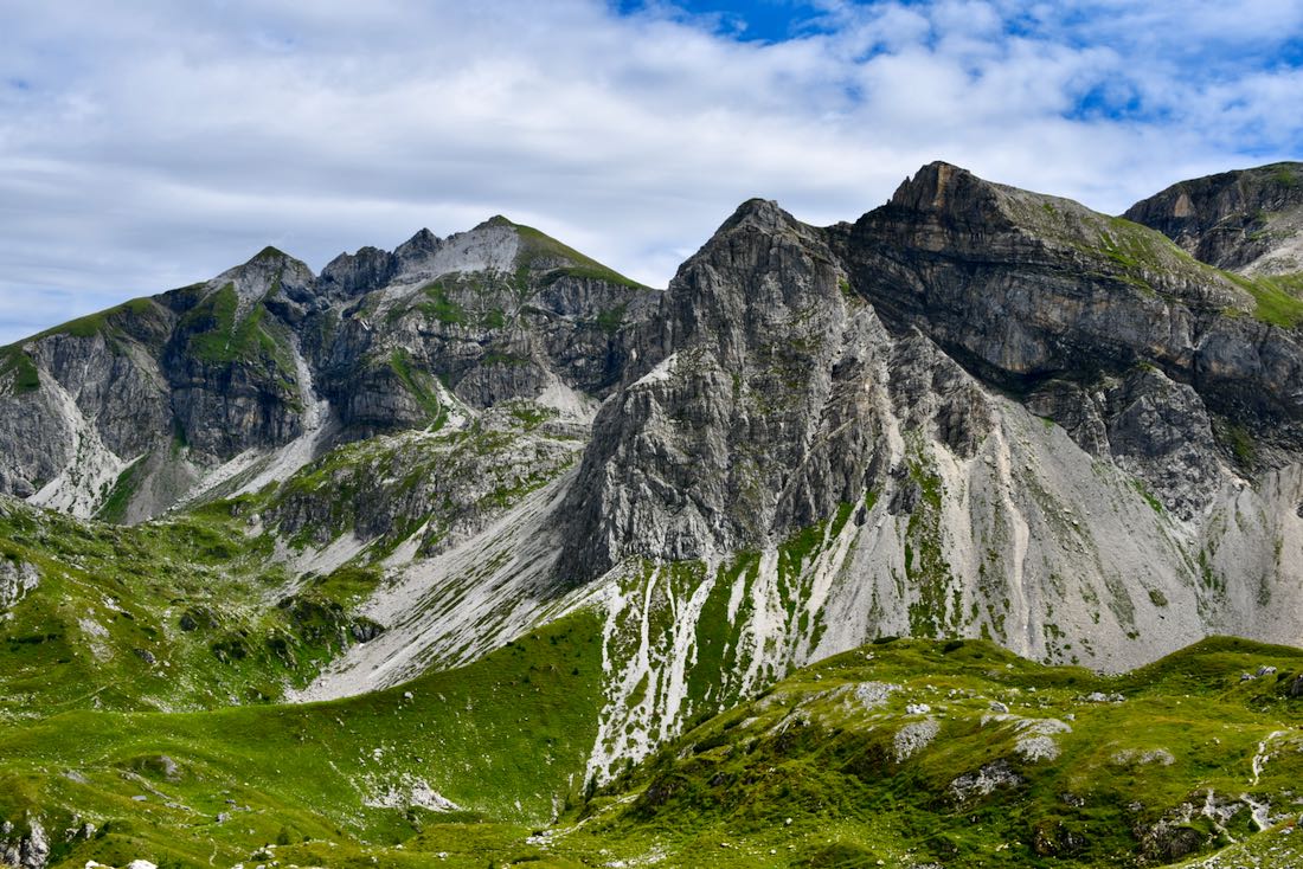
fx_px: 1520
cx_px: 652
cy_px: 434
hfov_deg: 46.4
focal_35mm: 42
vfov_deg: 31.9
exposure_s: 1/320
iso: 100
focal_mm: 28
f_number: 9
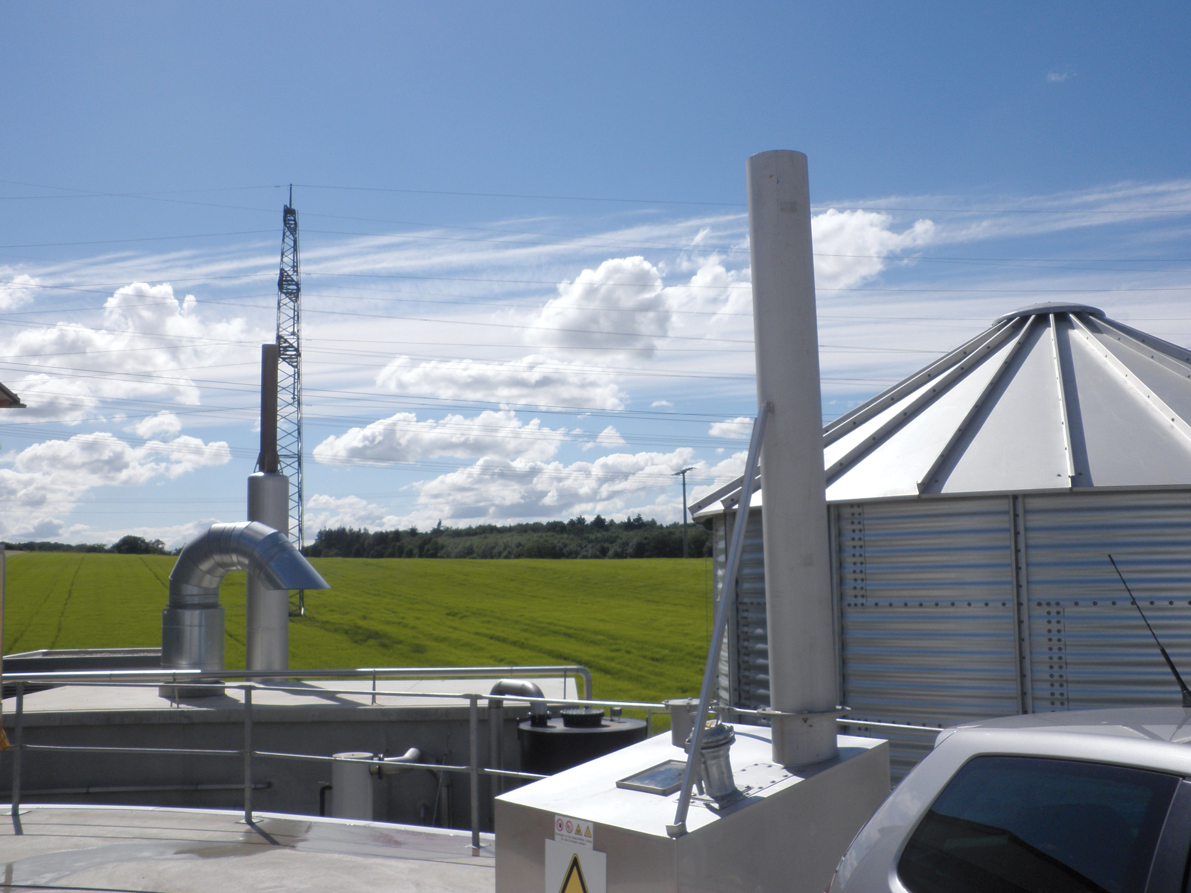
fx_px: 1239
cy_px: 446
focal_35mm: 36
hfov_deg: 51.4
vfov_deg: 39.7
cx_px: 596
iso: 64
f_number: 5.6
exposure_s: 1/640
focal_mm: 6.3
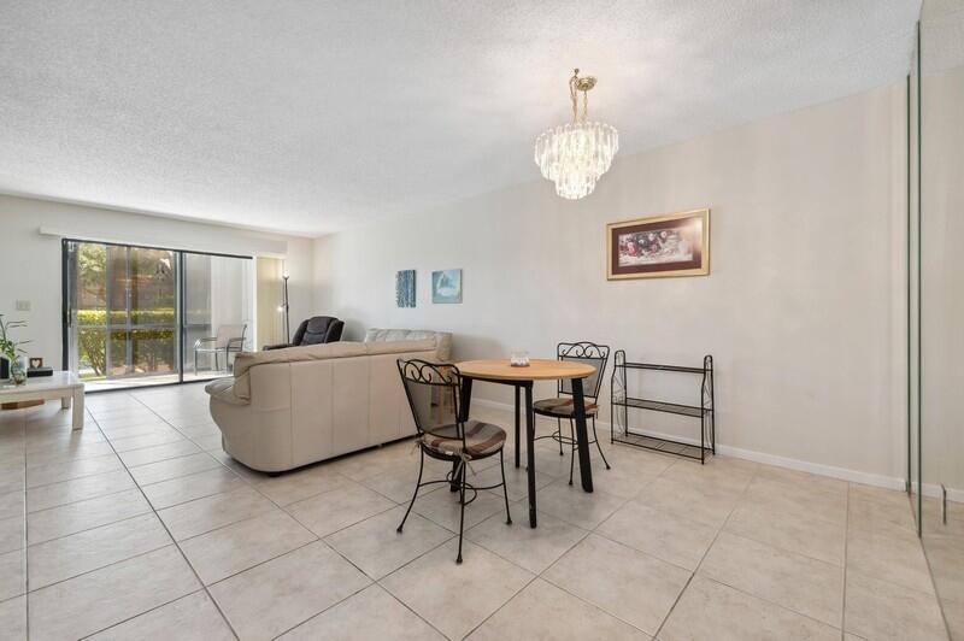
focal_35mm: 15
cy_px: 320
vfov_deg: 77.2
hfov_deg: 100.4
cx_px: 482
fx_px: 401
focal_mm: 15
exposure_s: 1/5
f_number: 8
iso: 100
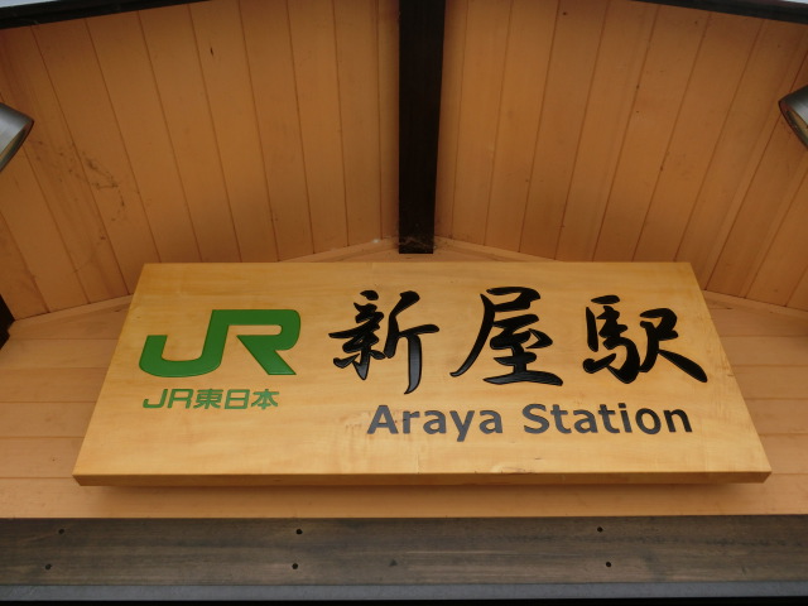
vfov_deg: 48.2
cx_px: 404
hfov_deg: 61.7
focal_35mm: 29
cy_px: 303
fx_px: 677
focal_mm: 5.2
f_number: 3.7
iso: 80
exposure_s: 1/320
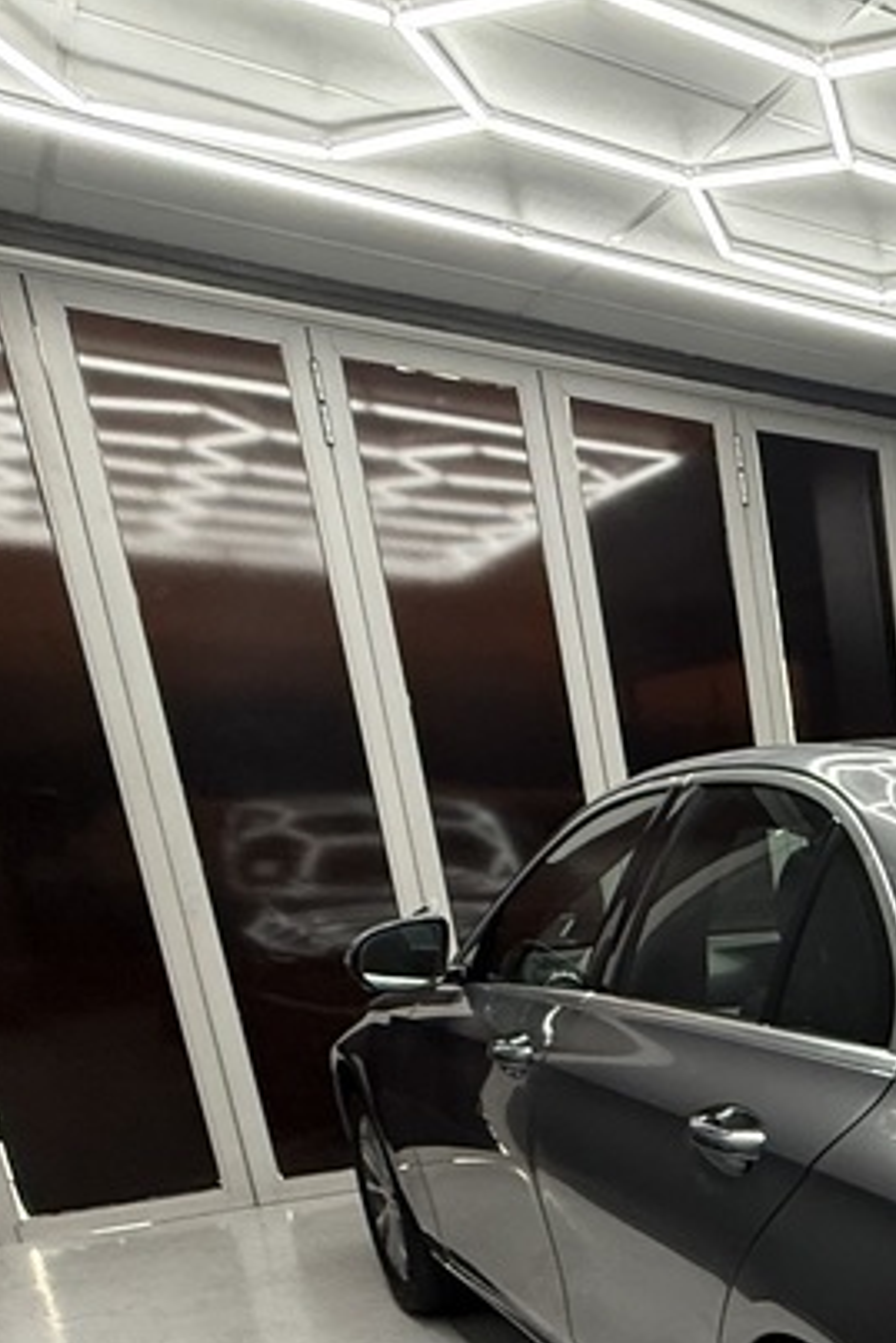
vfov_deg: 46.9
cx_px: 1416
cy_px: 1203
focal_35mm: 37
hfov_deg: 25.1
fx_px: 1380
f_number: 2.2
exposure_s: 1/100
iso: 320
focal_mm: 2.22
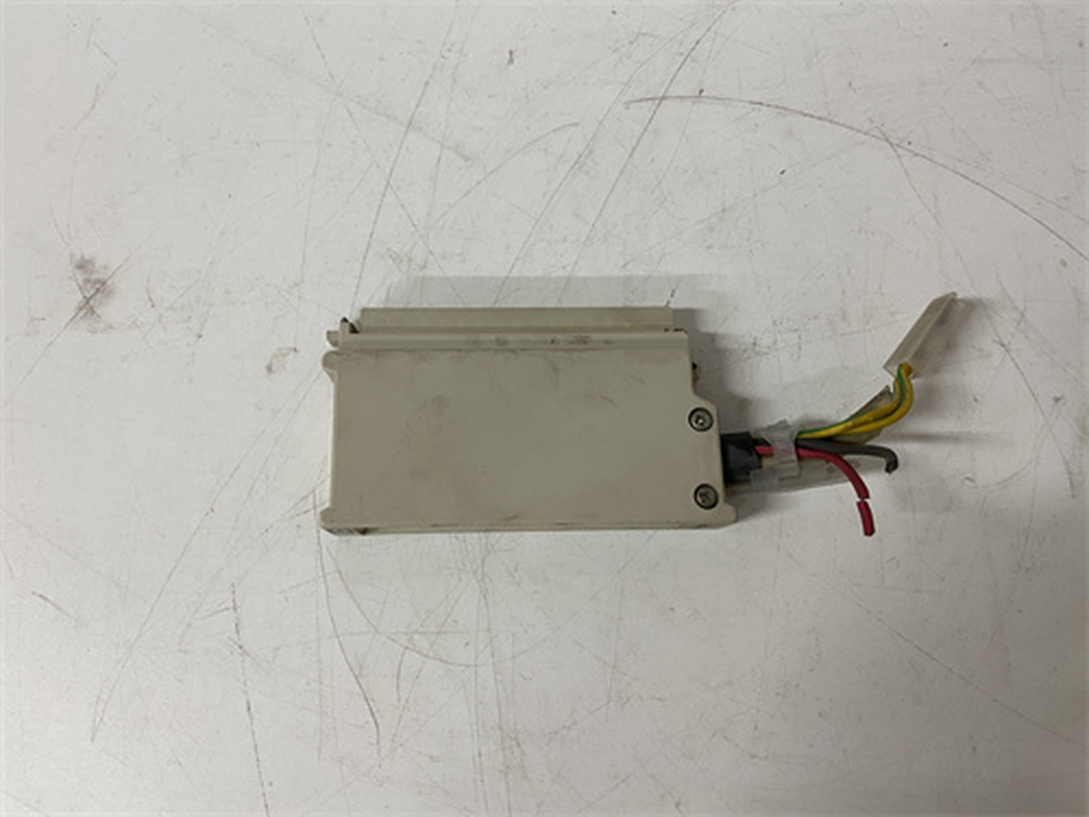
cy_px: 408
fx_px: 818
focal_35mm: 26
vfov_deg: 53.1
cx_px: 544
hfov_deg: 67.3
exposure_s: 1/50
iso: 64
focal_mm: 4.25
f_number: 1.8
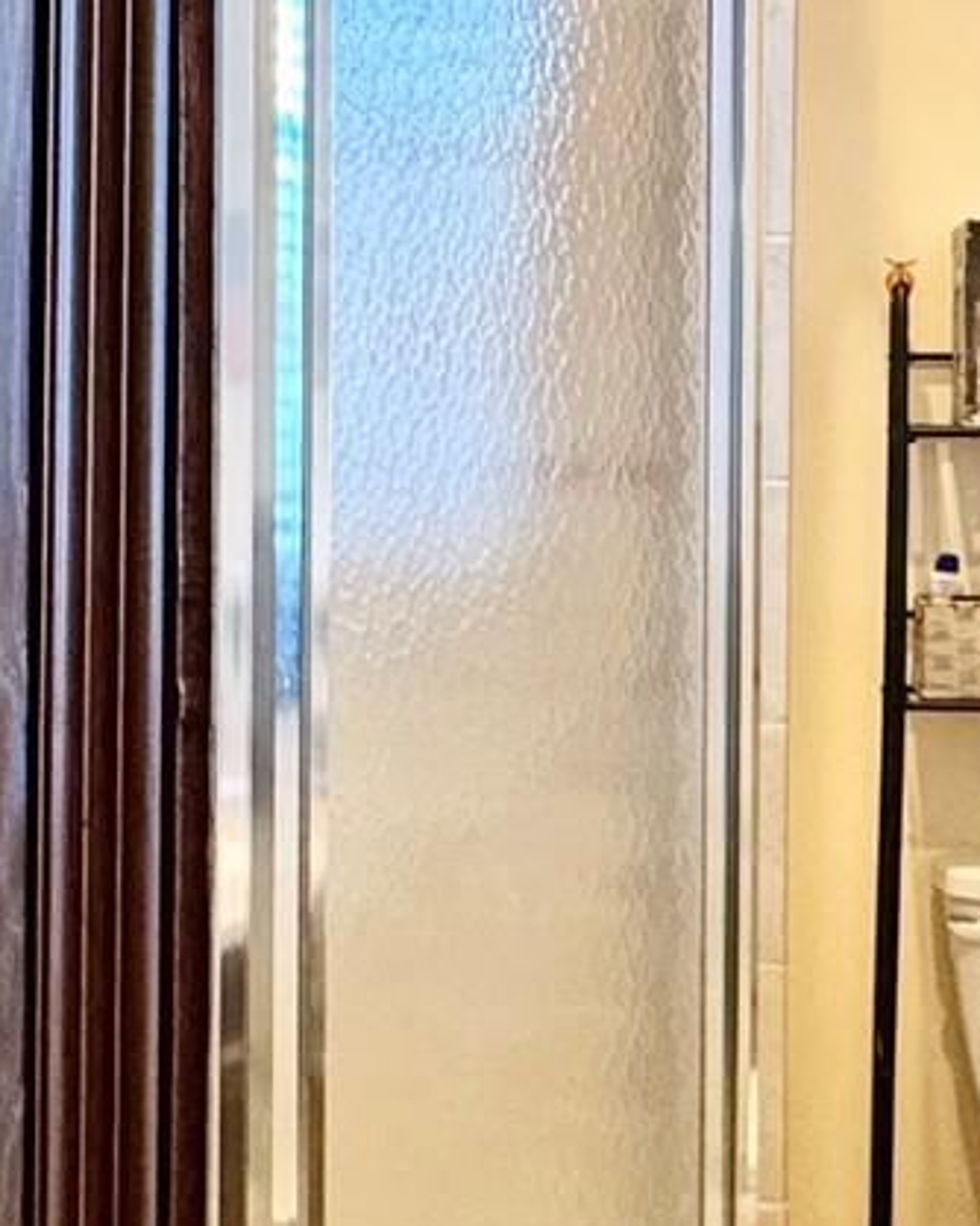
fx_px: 2431
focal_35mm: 67
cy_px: 466
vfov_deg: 28.2
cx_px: 601
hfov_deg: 22.7
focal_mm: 2.22
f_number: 2.2
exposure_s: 1/60
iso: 250
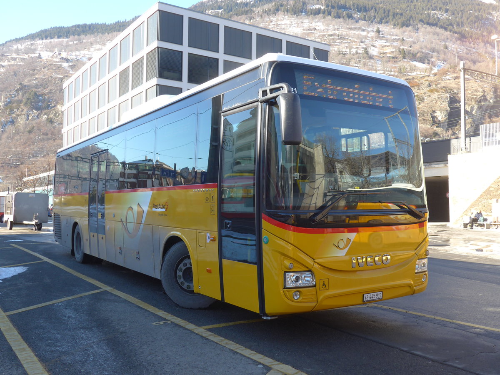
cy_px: 188
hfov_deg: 54.0
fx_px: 491
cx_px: 250
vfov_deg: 41.8
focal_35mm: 34
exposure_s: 1/250
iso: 80
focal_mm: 7
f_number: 2.8
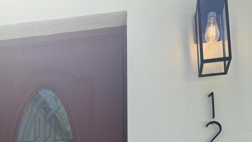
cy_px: 209
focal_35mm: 49
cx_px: 105
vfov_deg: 20.9
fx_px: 327
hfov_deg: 42.0
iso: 80
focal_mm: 6.76
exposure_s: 1/1618
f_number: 1.78
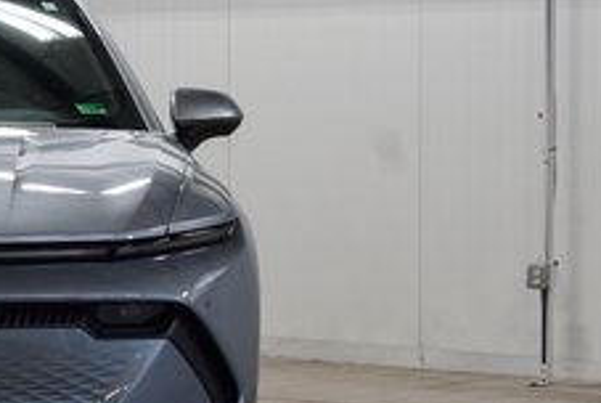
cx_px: -143
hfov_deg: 13.1
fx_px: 2541
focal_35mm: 152
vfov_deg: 9.1
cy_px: 203
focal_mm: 36
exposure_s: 1/60
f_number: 8
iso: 1400
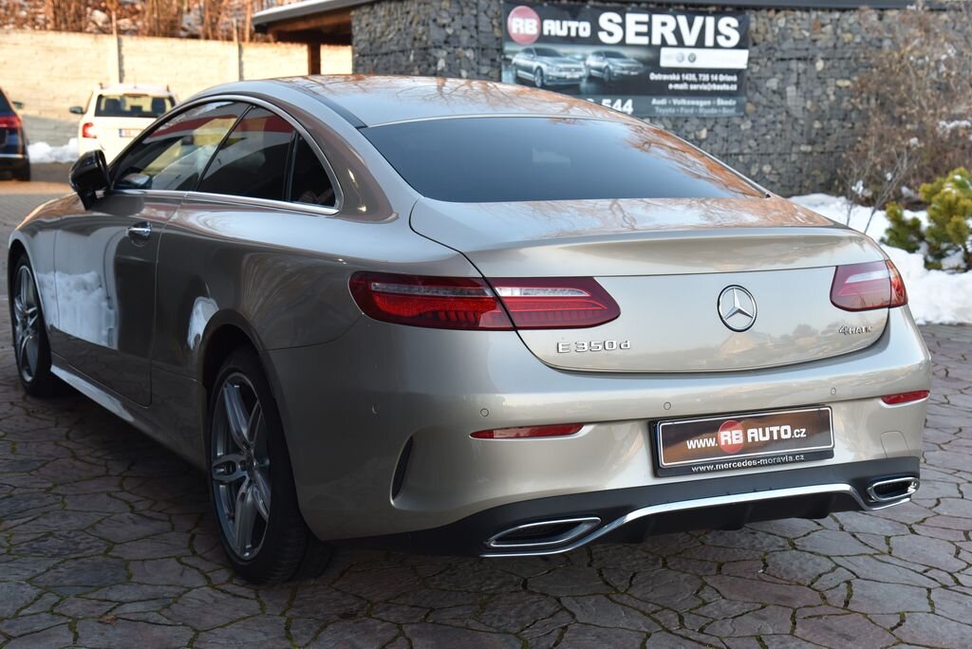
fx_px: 1405
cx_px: 486
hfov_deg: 38.2
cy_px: 324
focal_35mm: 52
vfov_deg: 26.0
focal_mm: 52
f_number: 6.3
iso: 500
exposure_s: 1/160
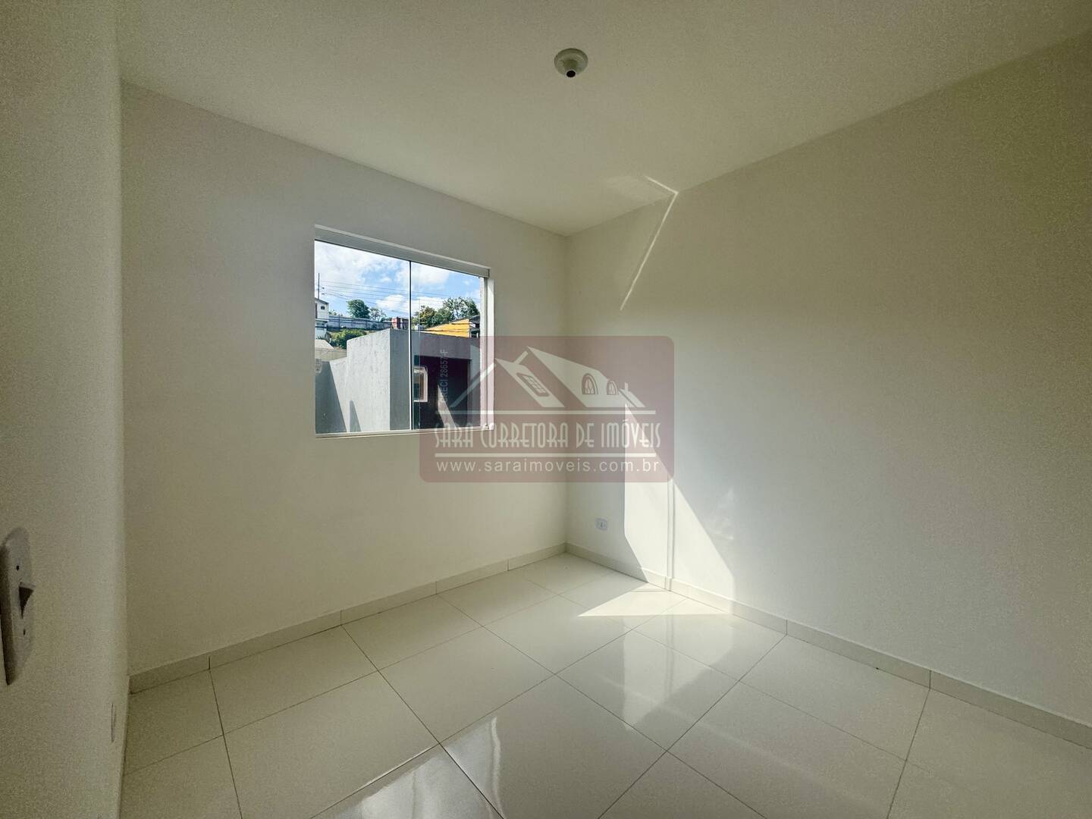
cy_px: 410
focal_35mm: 14
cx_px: 546
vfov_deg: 85.7
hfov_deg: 102.1
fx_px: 442
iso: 50
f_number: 2.2
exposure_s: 1/1078
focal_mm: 2.22
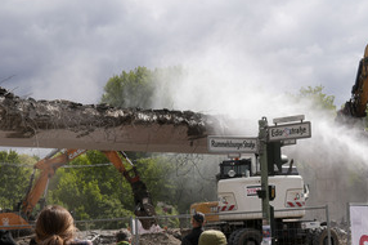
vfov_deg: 19.1
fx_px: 725
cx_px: 221
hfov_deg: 28.4
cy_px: 146
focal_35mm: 71
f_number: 6.3
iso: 100
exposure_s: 1/640
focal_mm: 30
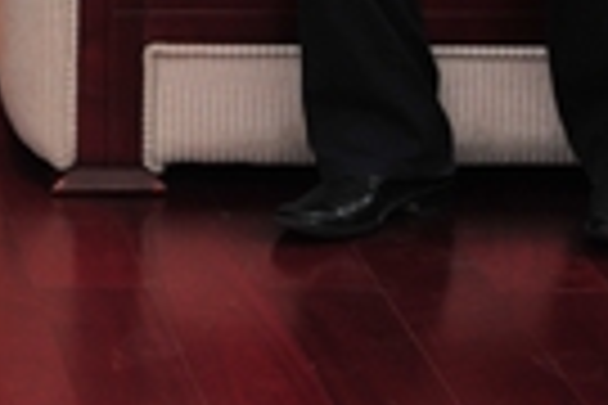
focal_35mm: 252
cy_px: -387
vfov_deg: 5.4
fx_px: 4256
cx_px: -284
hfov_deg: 8.0
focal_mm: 62
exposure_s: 1/60
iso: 640
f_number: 6.3
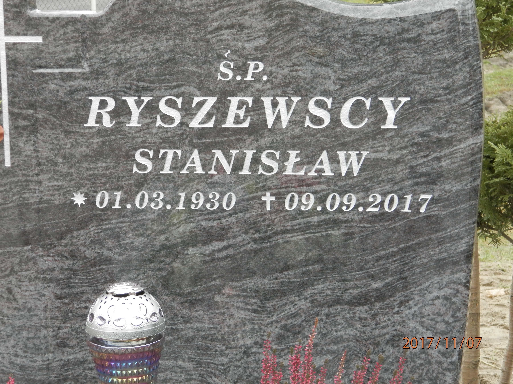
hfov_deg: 18.5
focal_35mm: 106
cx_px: 256
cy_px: 192
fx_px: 1571
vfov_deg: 14.0
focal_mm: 19
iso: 160
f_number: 4.5
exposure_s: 1/60
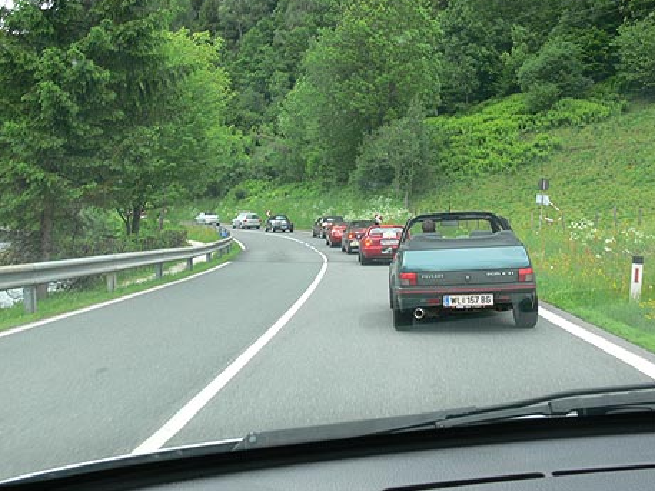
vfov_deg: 33.6
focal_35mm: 43
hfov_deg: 43.9
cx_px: 319
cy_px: 236
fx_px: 813
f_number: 8
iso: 100
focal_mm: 8.7
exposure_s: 1/30
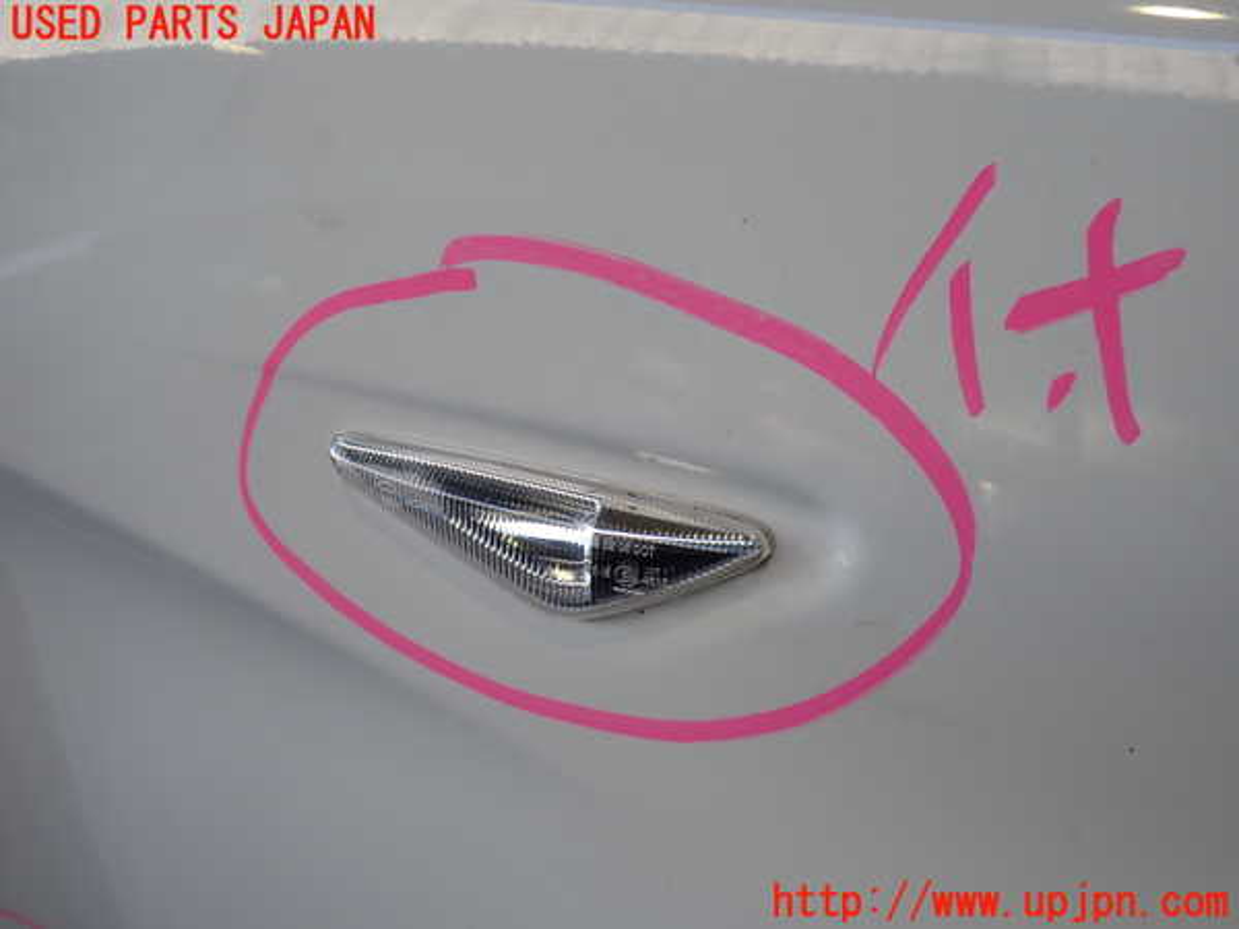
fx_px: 1074
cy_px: 464
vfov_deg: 46.8
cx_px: 620
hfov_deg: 60.0
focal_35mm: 30
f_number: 2.3
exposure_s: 1/125
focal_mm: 5.4
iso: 100
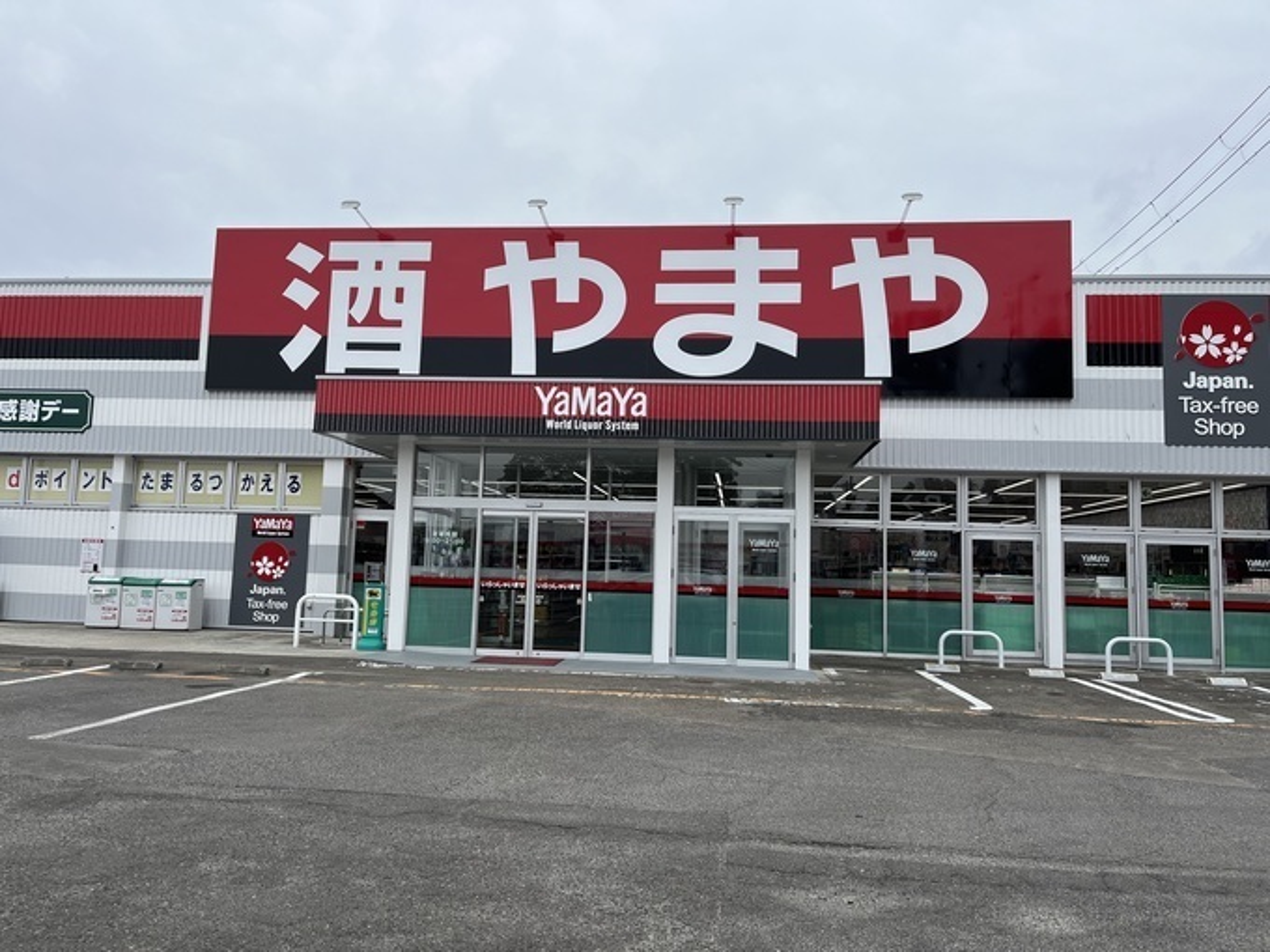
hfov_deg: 67.3
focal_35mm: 26
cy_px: 476
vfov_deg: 53.1
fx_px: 954
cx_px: 635
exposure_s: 1/3049
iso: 50
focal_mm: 5.1
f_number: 1.6
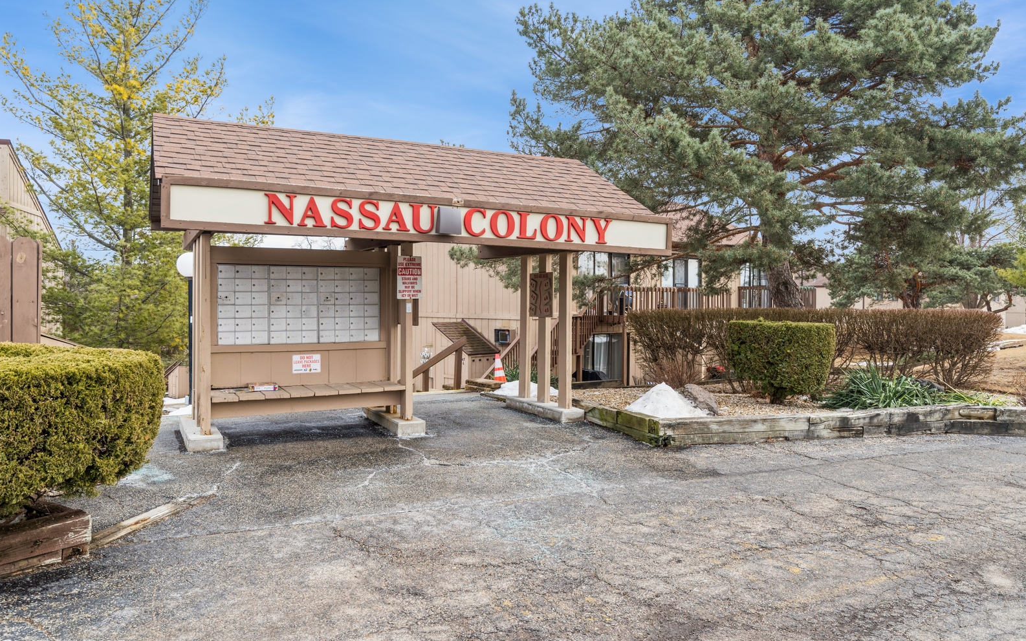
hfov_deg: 70.4
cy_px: 307
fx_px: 727
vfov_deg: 47.6
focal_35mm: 26
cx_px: 519
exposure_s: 1/160
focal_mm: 25
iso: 200
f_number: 8
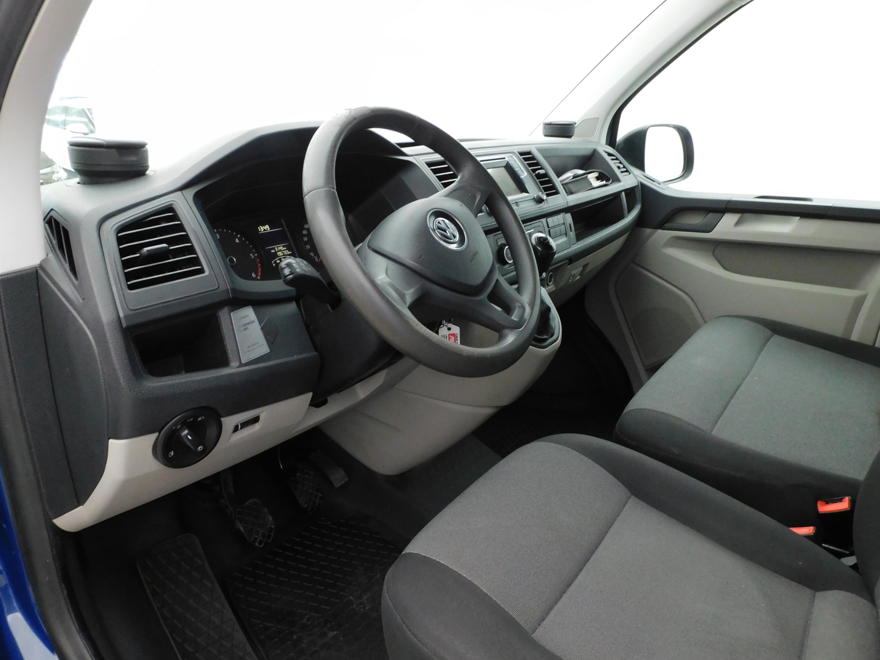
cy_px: 330
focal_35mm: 24
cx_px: 440
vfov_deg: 56.8
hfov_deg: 71.6
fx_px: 610
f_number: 3.3
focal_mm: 4.3
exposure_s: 1/10
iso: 400
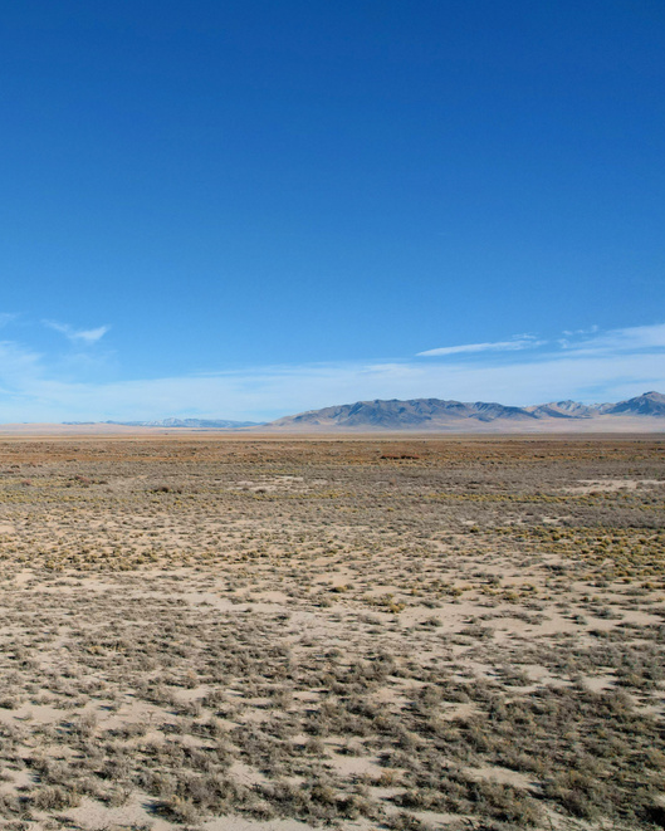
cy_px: 428
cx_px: 109
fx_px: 787
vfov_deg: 55.6
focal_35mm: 32
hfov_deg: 43.1
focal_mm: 8.38
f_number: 2.8
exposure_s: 1/5000
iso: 110
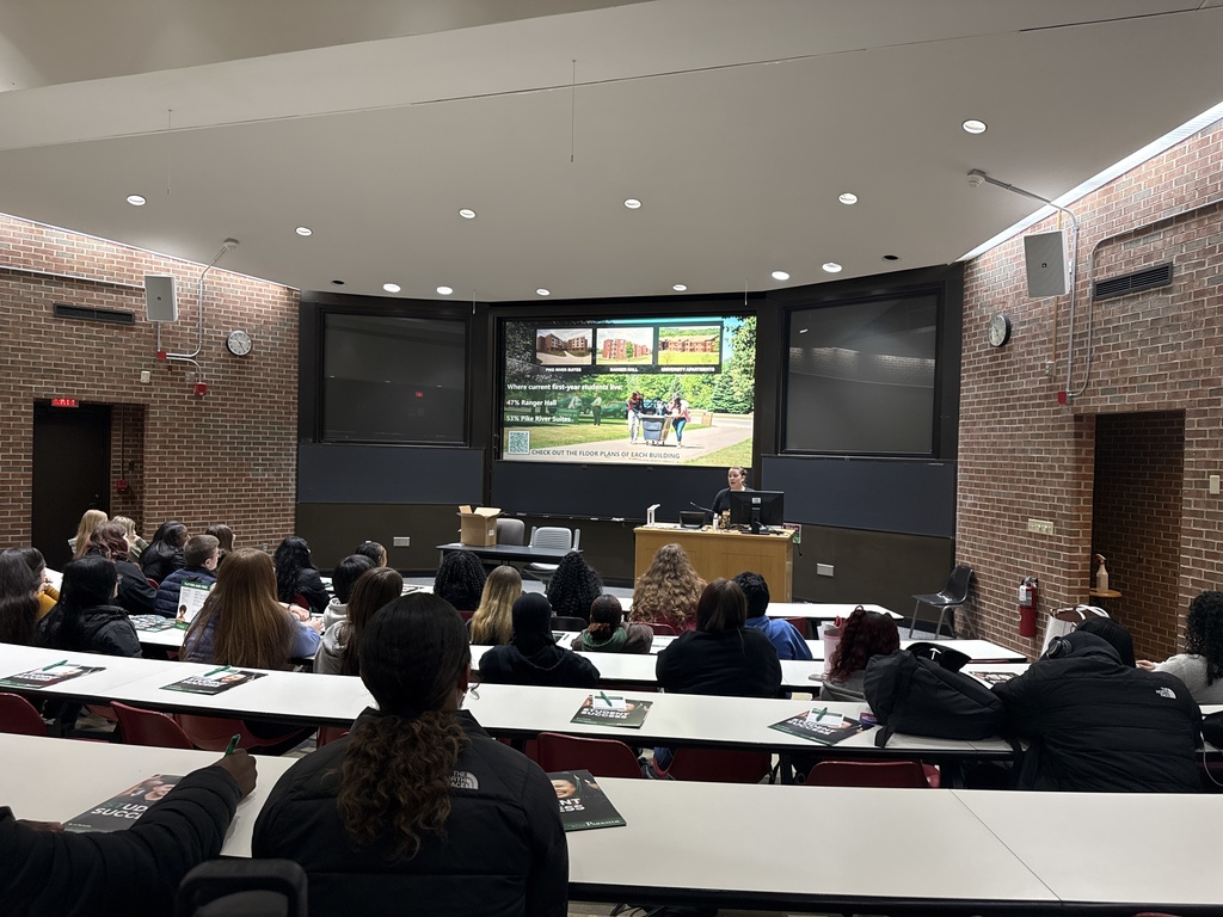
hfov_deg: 71.6
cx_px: 612
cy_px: 458
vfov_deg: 56.8
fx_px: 848
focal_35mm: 24
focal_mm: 6.76
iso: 400
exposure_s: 1/60
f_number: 1.78
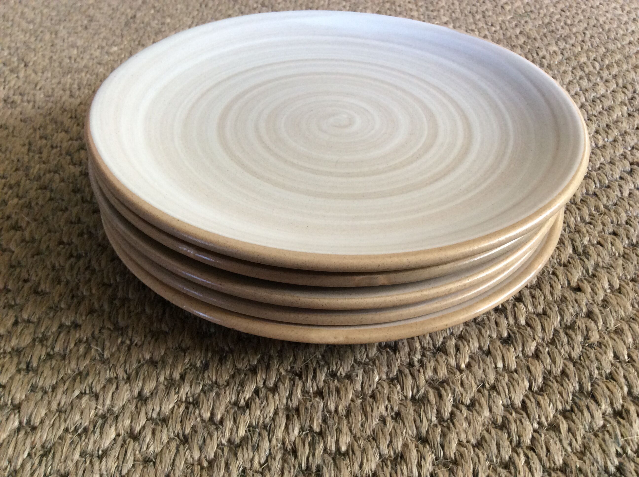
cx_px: 320
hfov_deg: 56.9
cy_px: 238
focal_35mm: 32
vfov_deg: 44.1
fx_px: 590
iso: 100
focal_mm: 3.3
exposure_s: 1/25
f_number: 2.4
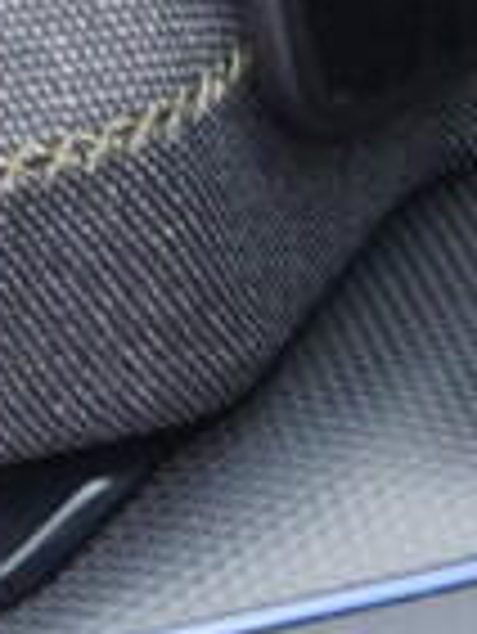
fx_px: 6494
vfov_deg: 5.6
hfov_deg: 3.9
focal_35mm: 354
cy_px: -112
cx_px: 2097
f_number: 2.8
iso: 160
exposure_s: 1/40
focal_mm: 24
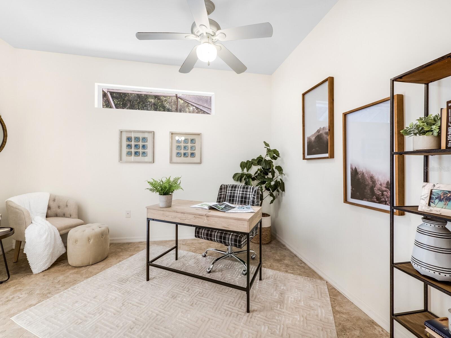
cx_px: 226
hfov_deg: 102.1
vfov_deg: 85.7
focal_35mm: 14
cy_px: 169
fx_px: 182
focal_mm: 7
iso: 400
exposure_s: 1/40
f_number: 8
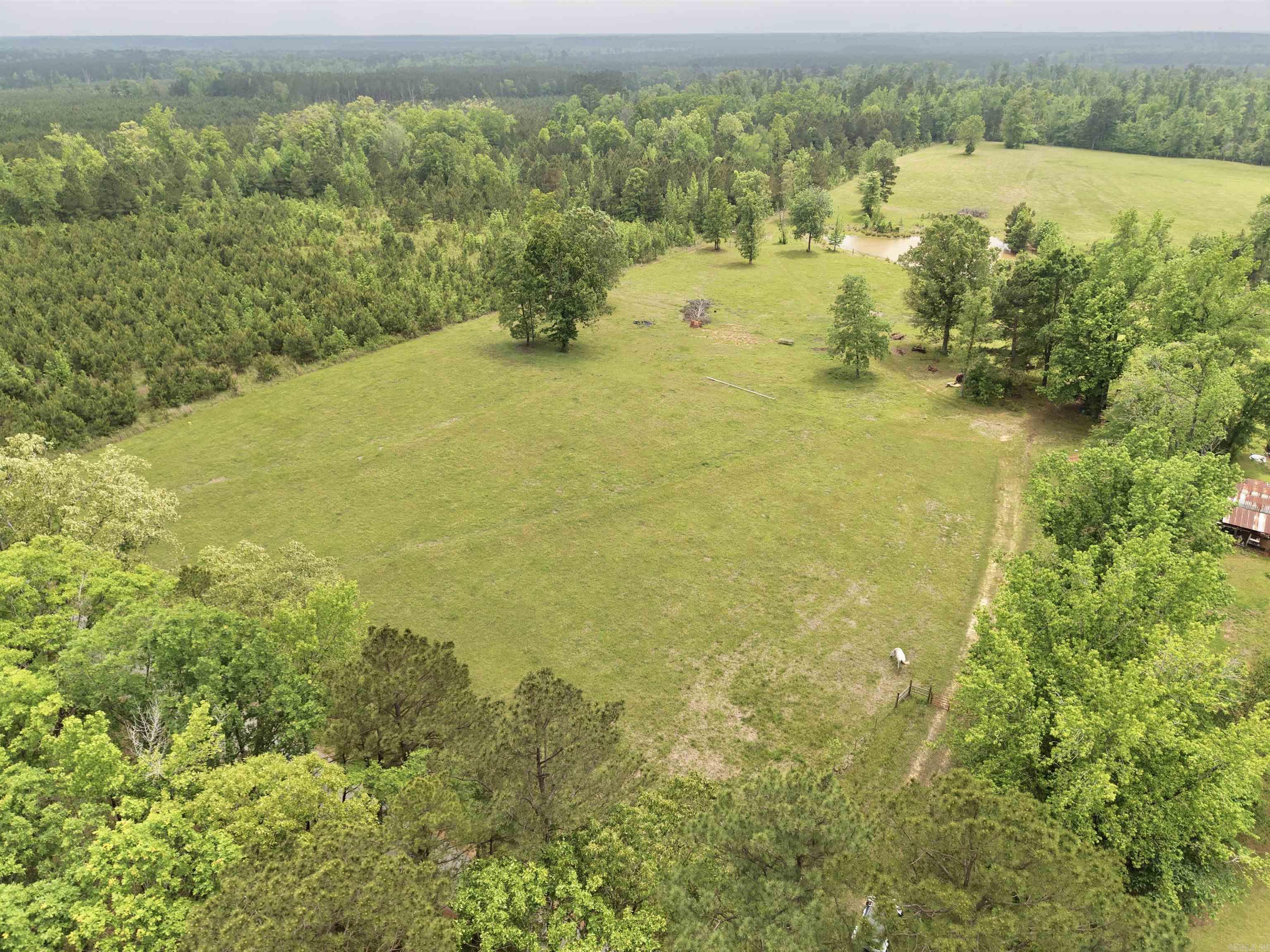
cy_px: 476
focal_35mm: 24
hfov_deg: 71.6
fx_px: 881
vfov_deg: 56.8
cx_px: 635
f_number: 1.8
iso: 160
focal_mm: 8.67
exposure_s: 1/3000
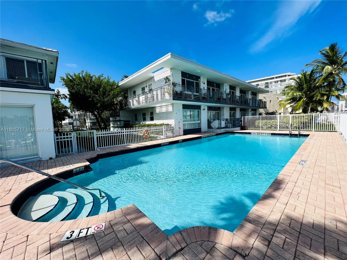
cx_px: 174
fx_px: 130
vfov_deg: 89.9
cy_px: 130
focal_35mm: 13
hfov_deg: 106.2
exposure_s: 1/1876
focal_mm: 1.57
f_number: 1.8
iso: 32
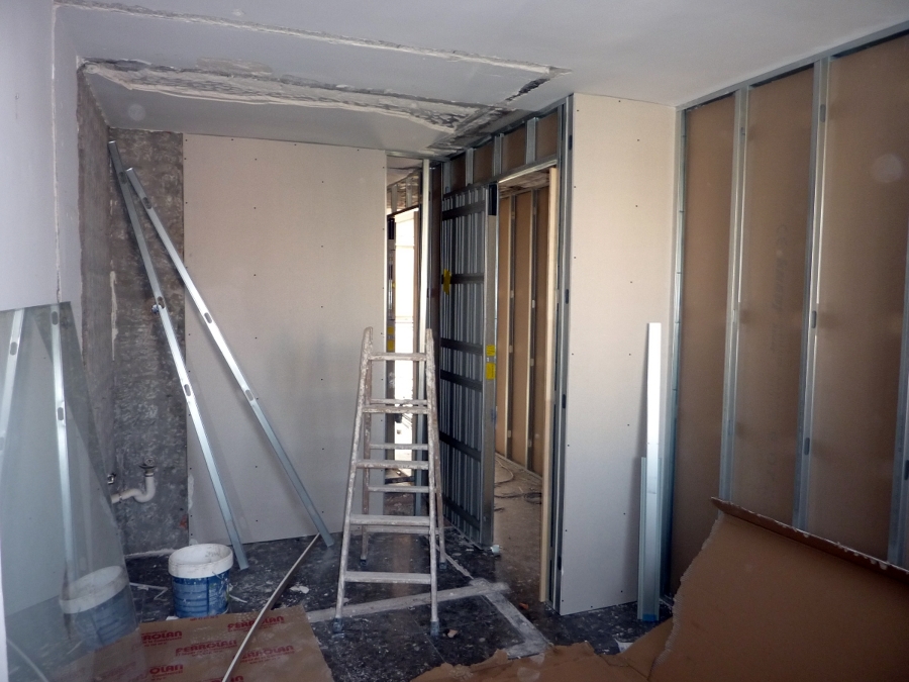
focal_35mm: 25
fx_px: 656
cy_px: 341
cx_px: 454
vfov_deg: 54.9
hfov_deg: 69.4
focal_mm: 4.1
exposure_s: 1/30
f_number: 3.3
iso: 160
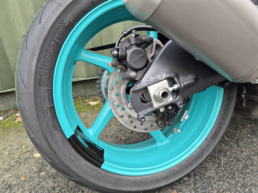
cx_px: 129
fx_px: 171
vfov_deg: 58.9
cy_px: 96
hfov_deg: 73.9
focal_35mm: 23
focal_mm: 5.4
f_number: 1.8
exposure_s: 1/180
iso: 100
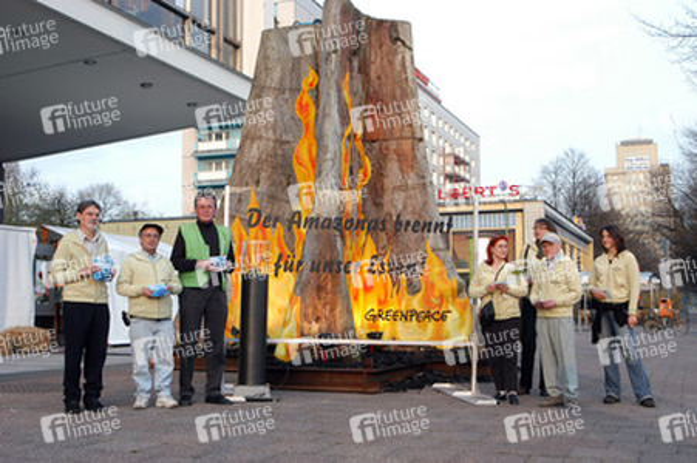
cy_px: 232
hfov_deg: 38.9
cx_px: 348
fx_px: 987
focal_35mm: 51
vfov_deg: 26.4
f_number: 5.6
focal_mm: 34
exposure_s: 1/125
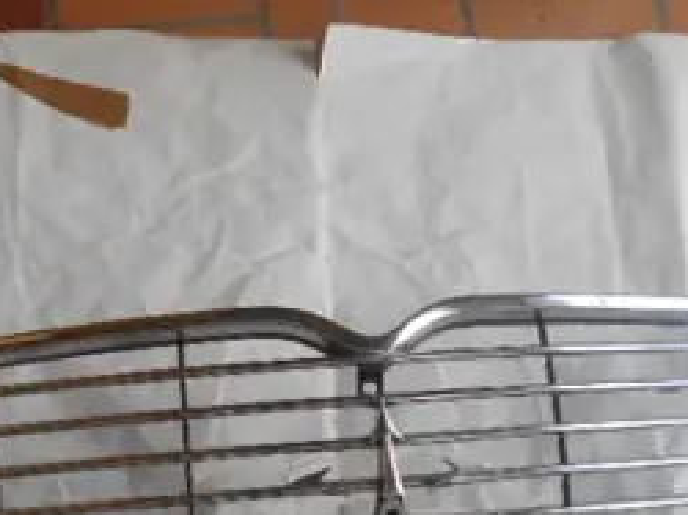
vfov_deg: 27.9
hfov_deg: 38.2
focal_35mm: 50
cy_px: 474
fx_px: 993
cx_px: 344
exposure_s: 1/60
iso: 80
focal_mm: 4.6
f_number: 3.2
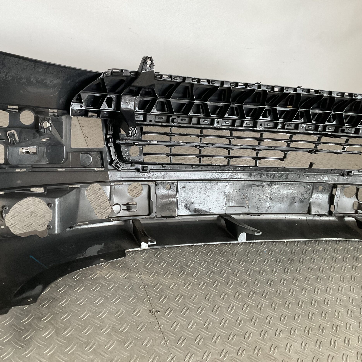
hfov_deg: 46.6
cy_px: 180
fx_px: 414
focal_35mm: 35
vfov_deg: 47.2
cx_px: 127
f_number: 1.8
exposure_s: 1/60
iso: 160
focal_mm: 3
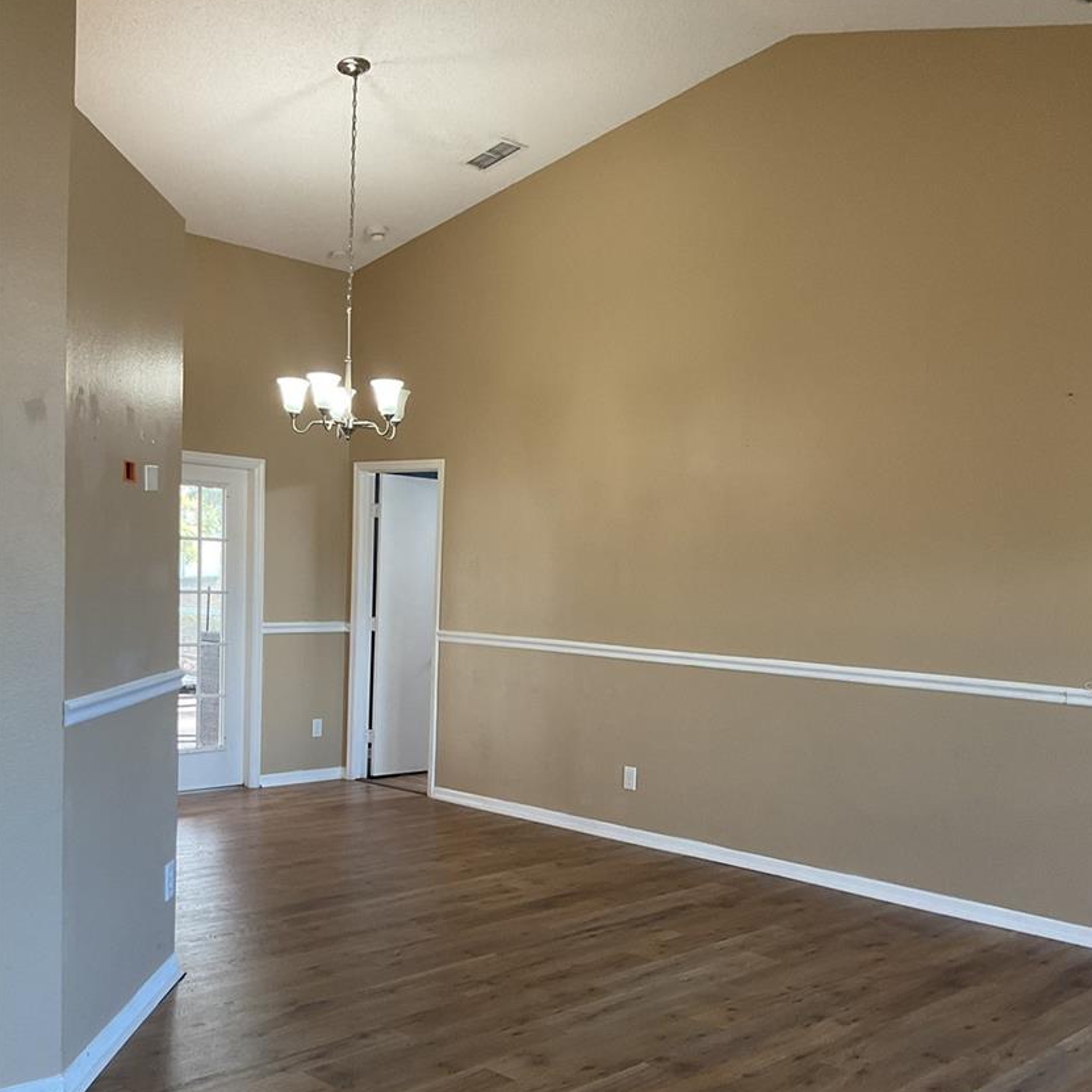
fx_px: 1321
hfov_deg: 44.9
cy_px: 689
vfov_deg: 44.5
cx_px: 586
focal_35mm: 37
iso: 80
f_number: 1.8
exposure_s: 1/60
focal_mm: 3
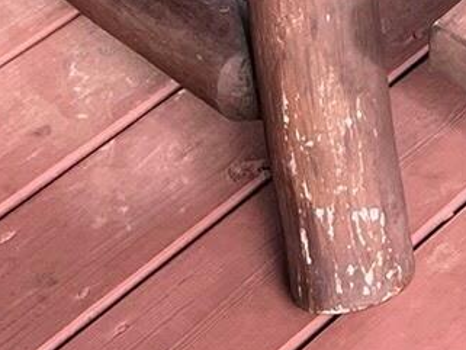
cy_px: -703
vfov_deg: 7.8
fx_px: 2236
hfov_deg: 11.5
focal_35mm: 166
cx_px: 636
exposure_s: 1/461
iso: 50
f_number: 1.5
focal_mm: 5.7
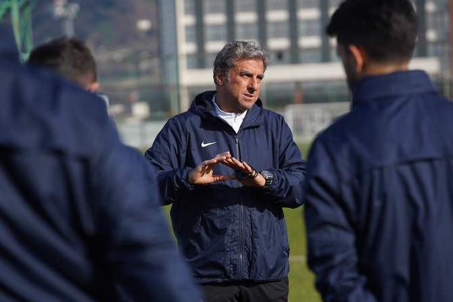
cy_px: 151
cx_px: 226
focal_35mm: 200
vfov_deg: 6.9
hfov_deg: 10.3
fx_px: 2517
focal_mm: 200
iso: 500
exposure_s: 1/1600
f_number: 5.6
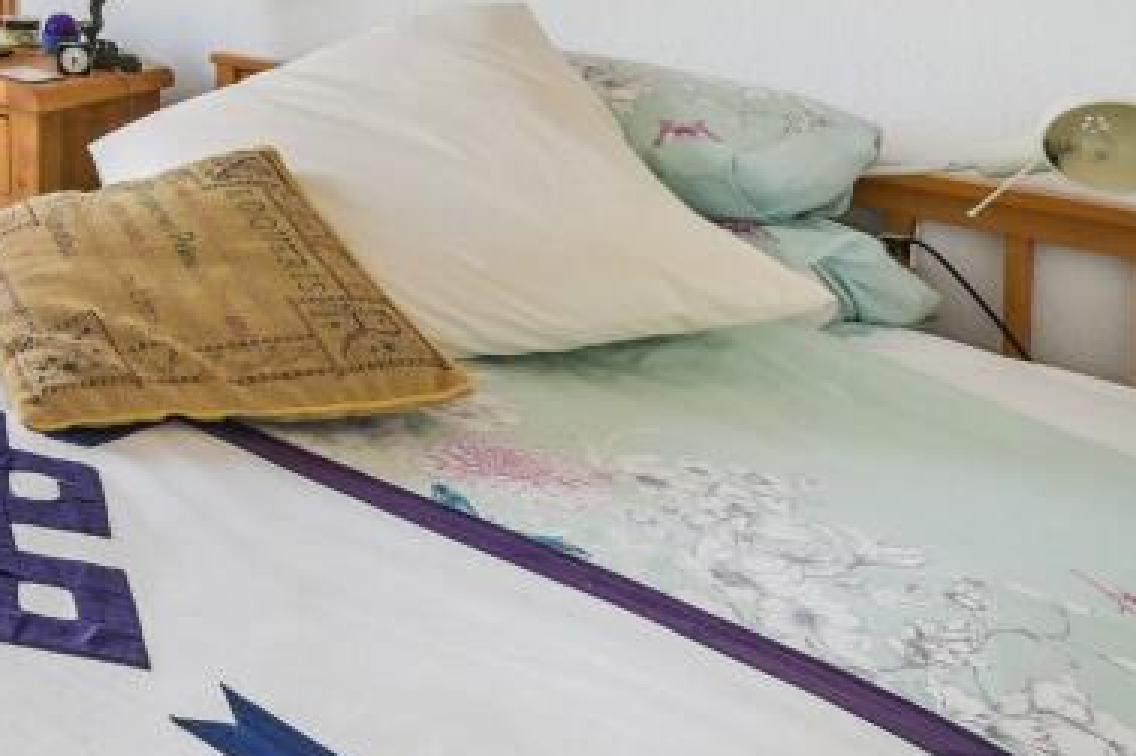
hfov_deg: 33.6
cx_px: -401
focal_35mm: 38
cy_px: -163
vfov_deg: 29.8
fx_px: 1199
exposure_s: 1/15
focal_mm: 14
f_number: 14
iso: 400
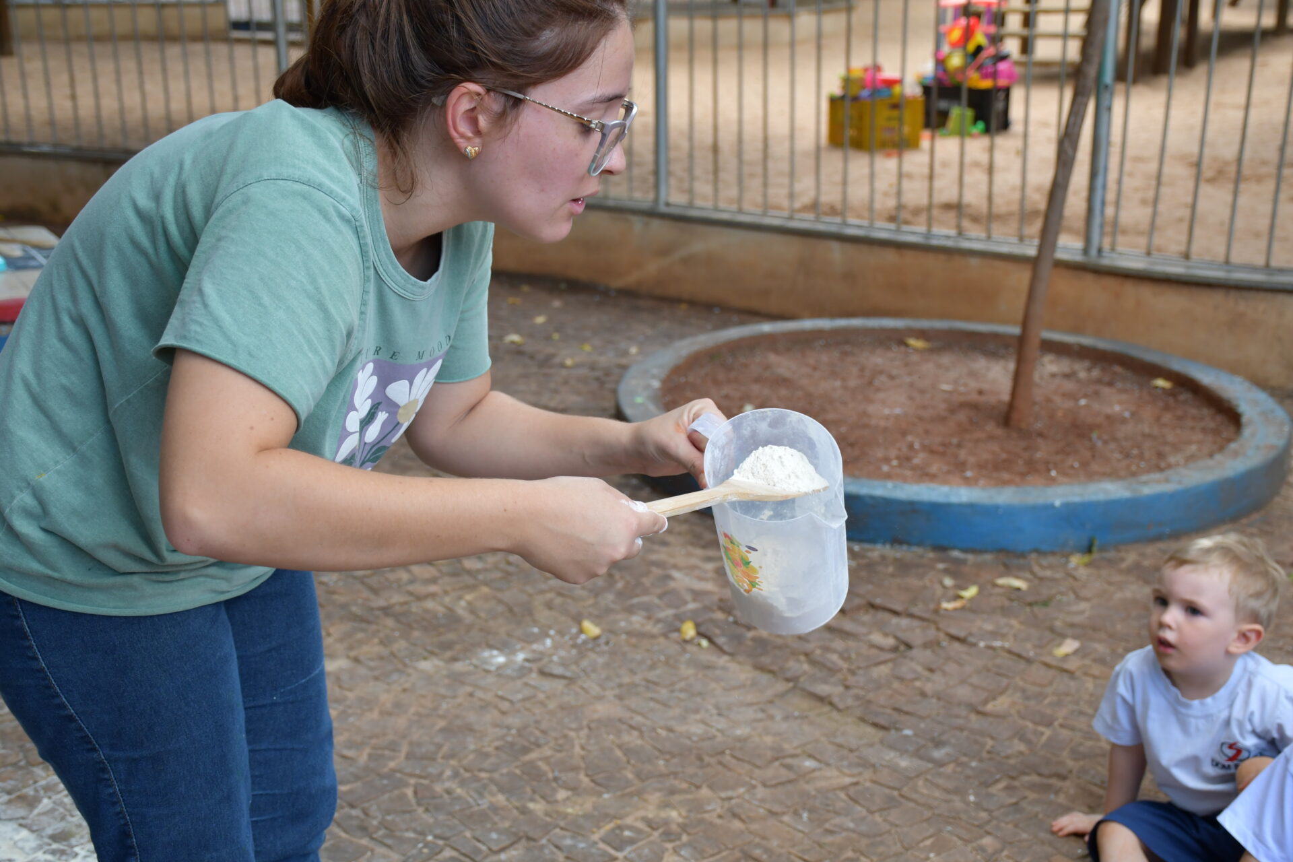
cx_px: 646
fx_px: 1724
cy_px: 431
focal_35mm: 48
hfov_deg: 41.1
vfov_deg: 28.1
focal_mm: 32
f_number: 5
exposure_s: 1/250
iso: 400
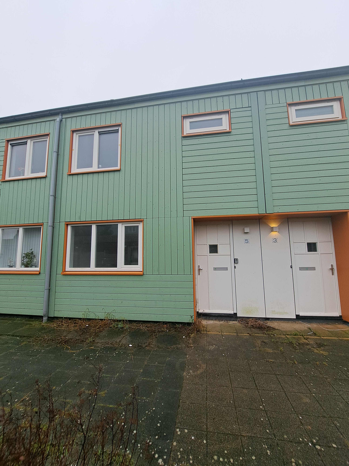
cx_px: 174
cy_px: 233
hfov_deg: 89.9
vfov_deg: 106.2
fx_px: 175
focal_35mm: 13
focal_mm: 1.74
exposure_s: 1/318
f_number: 2.2
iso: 50
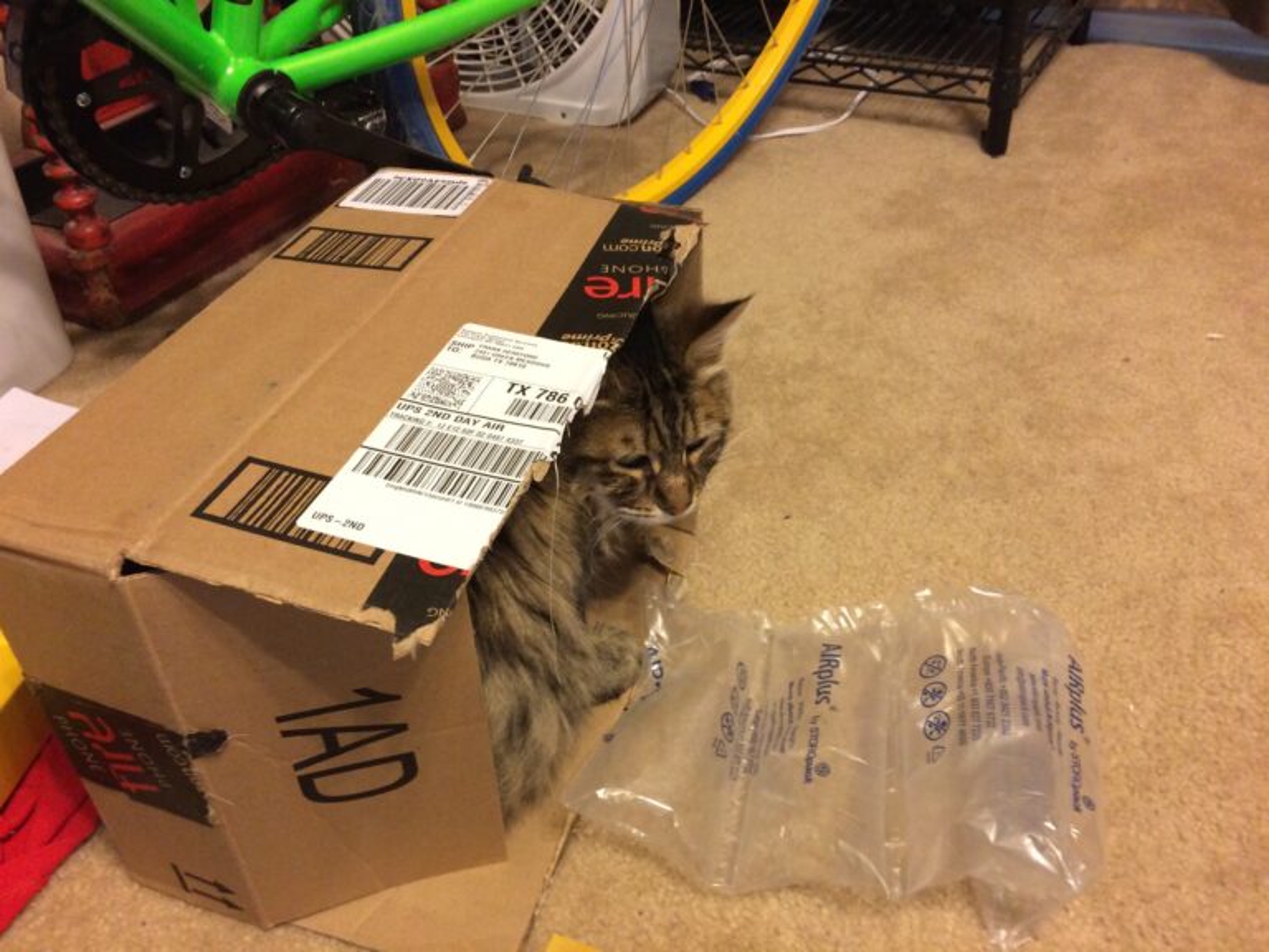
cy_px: 476
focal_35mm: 29
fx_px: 1063
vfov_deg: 48.2
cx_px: 634
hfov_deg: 61.7
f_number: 2.2
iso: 250
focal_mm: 4.15
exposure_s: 1/24
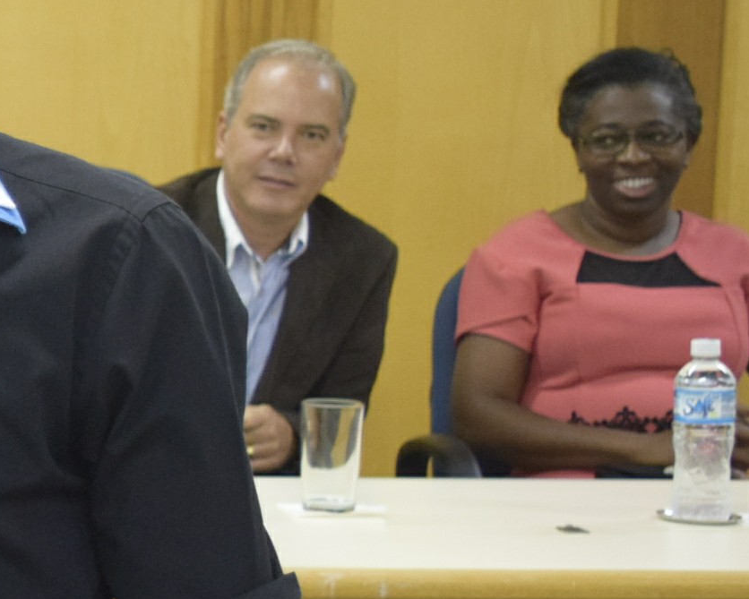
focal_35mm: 121
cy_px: 415
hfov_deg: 14.4
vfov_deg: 12.7
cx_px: -500
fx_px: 2683
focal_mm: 24
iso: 2000
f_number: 4
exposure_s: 1/160
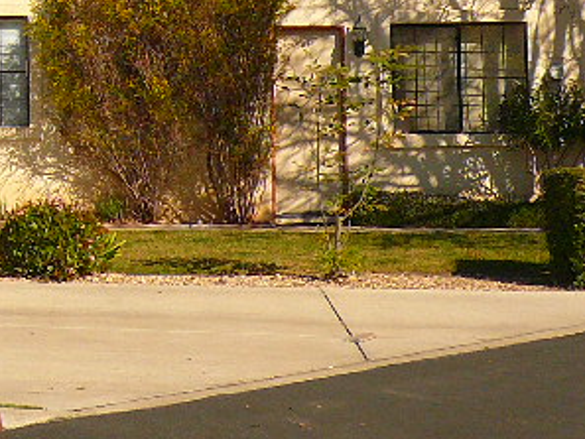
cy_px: 30
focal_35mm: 97
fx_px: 1640
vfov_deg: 15.1
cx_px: 110
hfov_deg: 20.0
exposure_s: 1/250
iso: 100
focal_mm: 4.9
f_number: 8
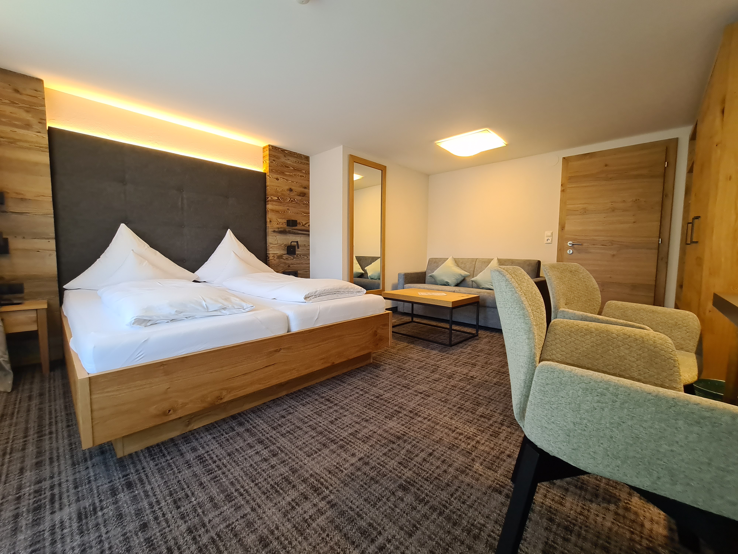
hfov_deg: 106.2
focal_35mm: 13
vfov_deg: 89.9
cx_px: 369
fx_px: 277
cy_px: 277
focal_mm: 2.22
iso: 250
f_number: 2.2
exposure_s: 1/50
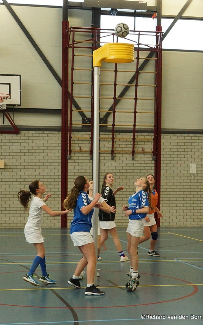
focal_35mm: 31
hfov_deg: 40.6
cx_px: 101
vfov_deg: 61.2
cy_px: 162
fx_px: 274
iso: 800
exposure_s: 1/200
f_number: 4
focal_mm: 20
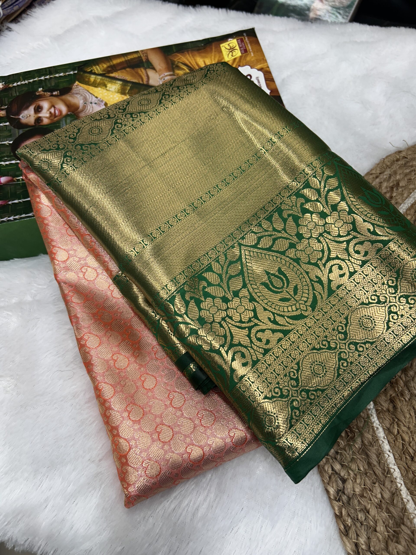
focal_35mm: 26
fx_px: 417
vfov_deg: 67.3
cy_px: 278
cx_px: 208
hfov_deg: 53.1
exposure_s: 1/100
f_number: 1.5
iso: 50
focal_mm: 5.7
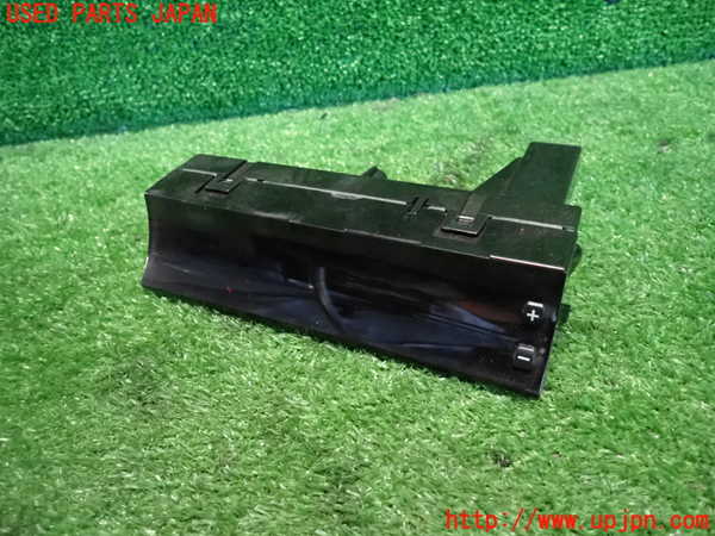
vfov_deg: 54.9
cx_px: 358
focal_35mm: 25
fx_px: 516
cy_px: 268
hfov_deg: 69.4
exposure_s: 1/100
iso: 2000
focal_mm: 4.5
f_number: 2
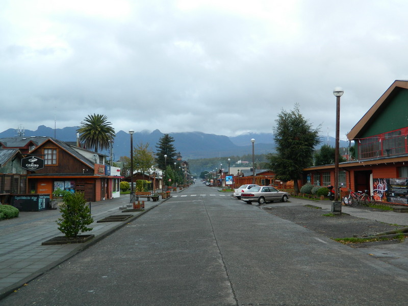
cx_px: 204
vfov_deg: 40.7
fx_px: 413
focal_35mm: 35
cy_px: 153
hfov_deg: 52.6
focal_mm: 6.2
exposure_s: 1/60
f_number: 3.3
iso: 80
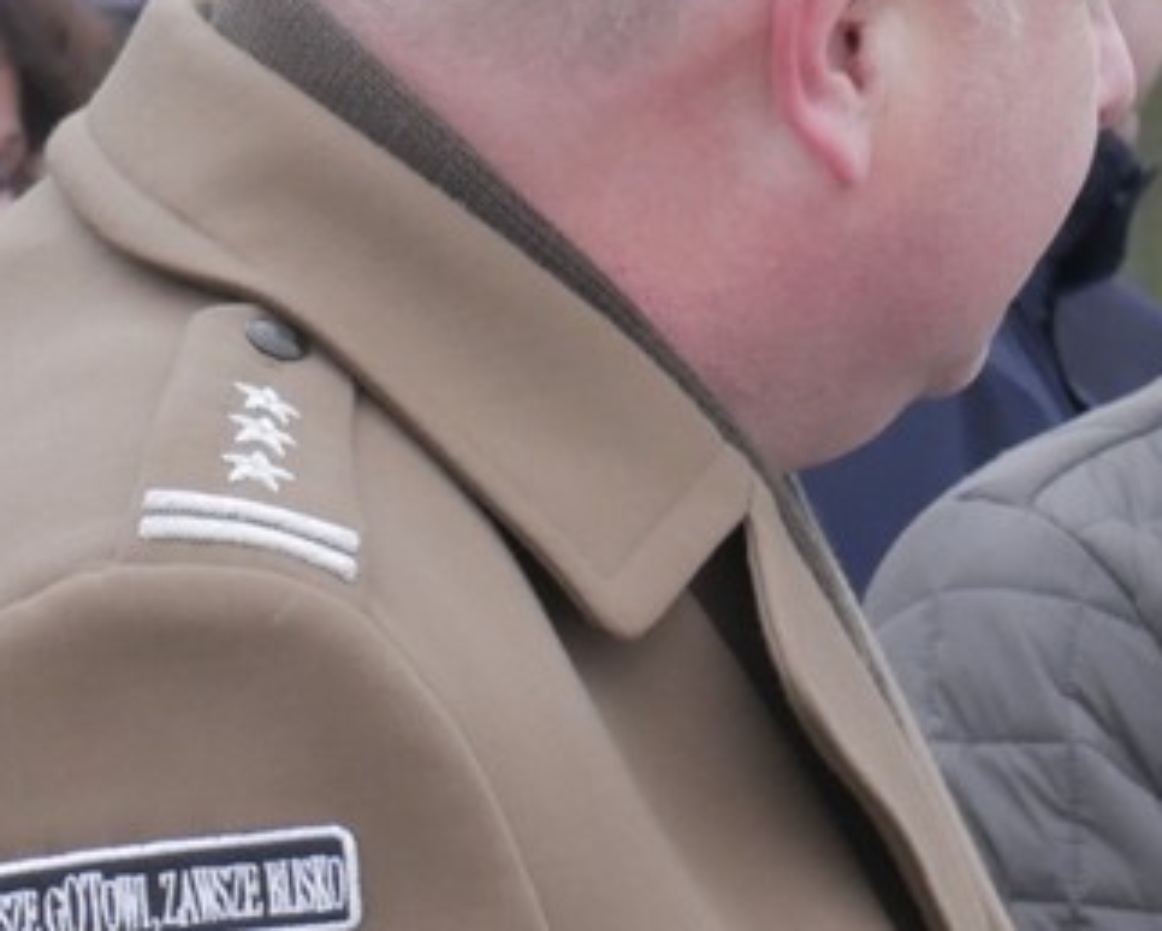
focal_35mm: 392
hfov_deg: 4.9
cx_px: 1570
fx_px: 13489
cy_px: 686
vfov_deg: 4.0
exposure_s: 1/100
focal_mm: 45
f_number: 8
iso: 800
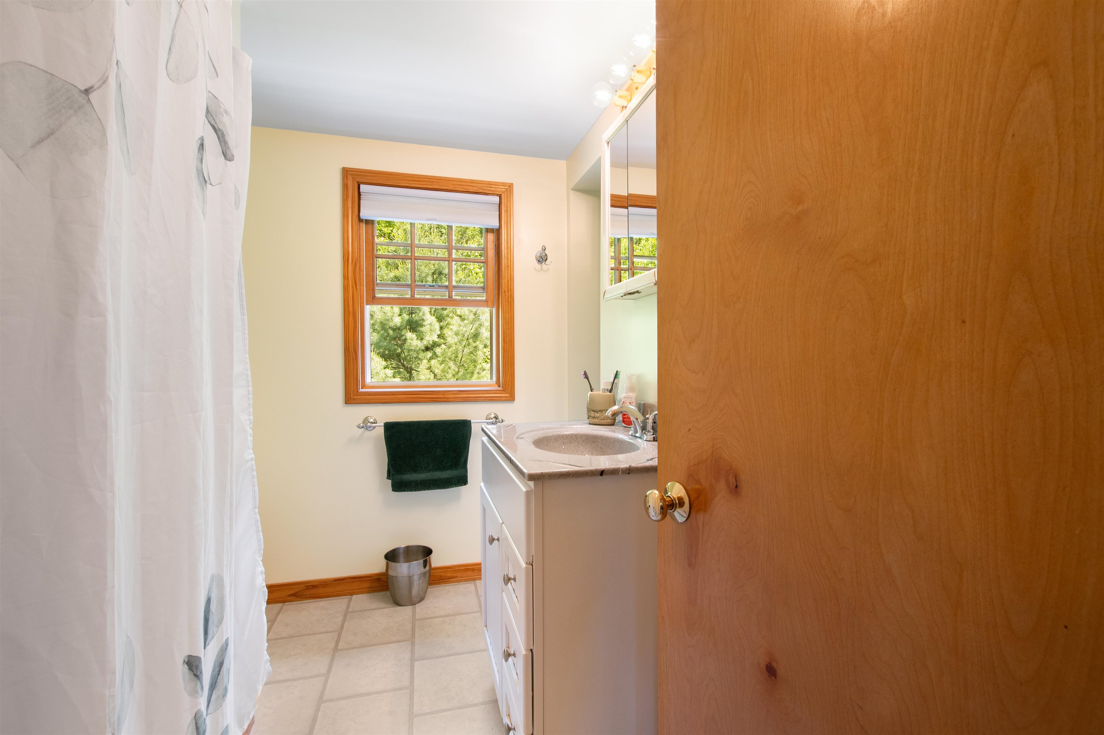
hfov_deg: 100.4
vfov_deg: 77.2
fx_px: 460
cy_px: 368
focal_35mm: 15
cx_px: 552
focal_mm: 10
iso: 100
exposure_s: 1/5
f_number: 8
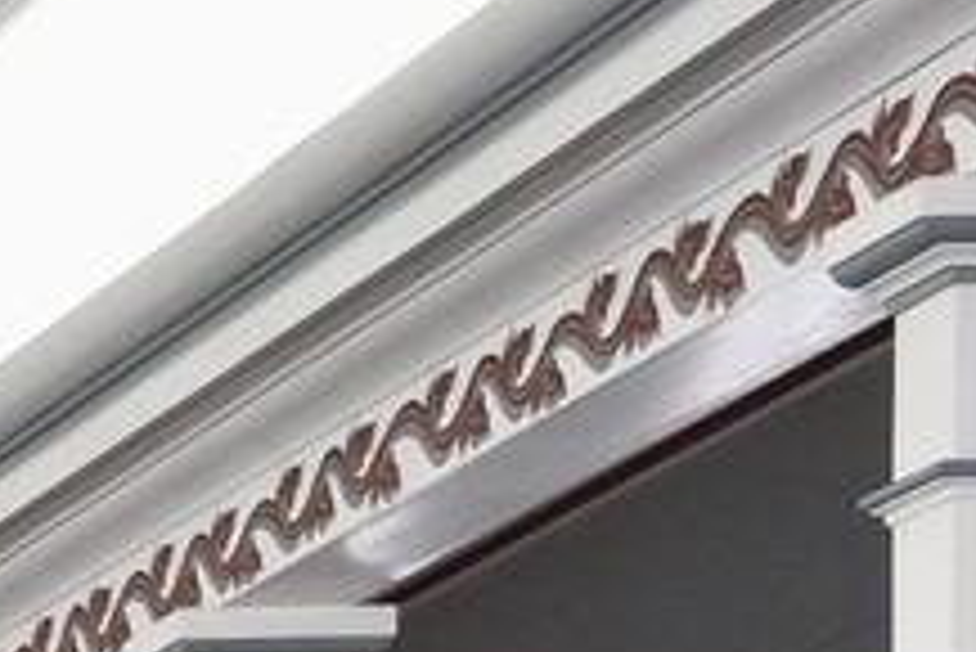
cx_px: -2181
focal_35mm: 332
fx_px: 9007
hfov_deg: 5.7
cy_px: 1967
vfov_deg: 4.0
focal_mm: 45
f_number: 7.1
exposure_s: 1/25
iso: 1600
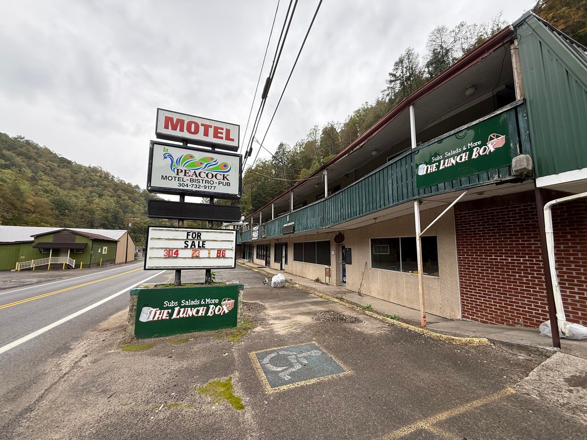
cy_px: 220
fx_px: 237
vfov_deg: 85.7
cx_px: 294
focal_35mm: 14
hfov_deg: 102.1
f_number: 2.2
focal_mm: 2.22
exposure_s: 1/205
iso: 64
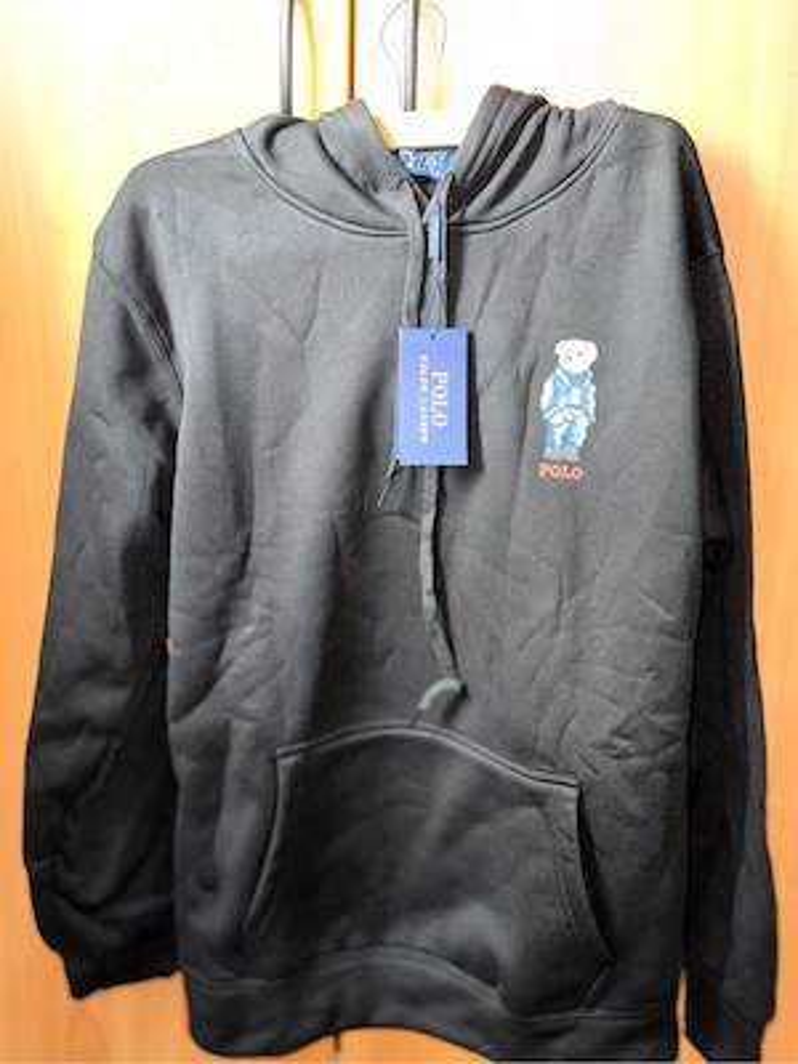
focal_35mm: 48
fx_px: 1475
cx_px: 399
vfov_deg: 39.7
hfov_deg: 30.3
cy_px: 532
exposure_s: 1/13
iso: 160
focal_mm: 6.76
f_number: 1.78
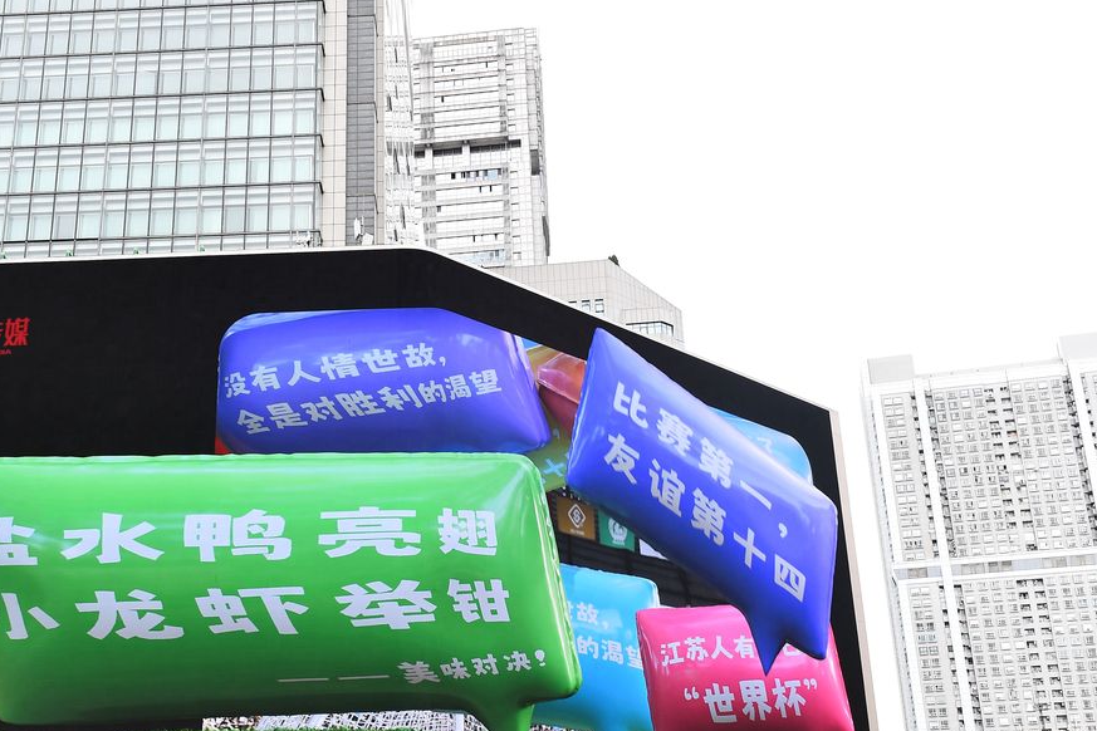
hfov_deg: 43.9
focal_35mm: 44
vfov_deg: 30.3
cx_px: 366
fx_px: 1341
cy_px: 497
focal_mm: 32
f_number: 5
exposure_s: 1/100
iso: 100
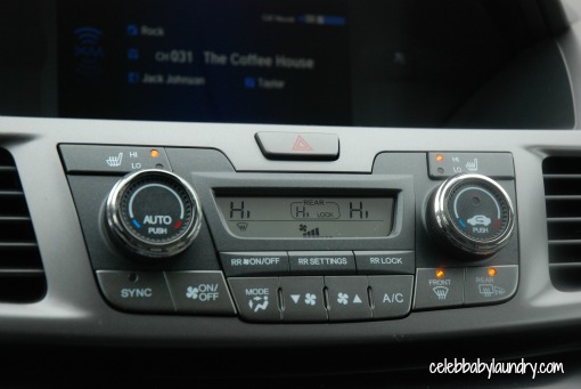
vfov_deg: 18.2
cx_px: 290
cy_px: 194
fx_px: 1211
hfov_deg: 27.0
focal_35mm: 75
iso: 400
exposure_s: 1/125
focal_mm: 50
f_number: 4.5
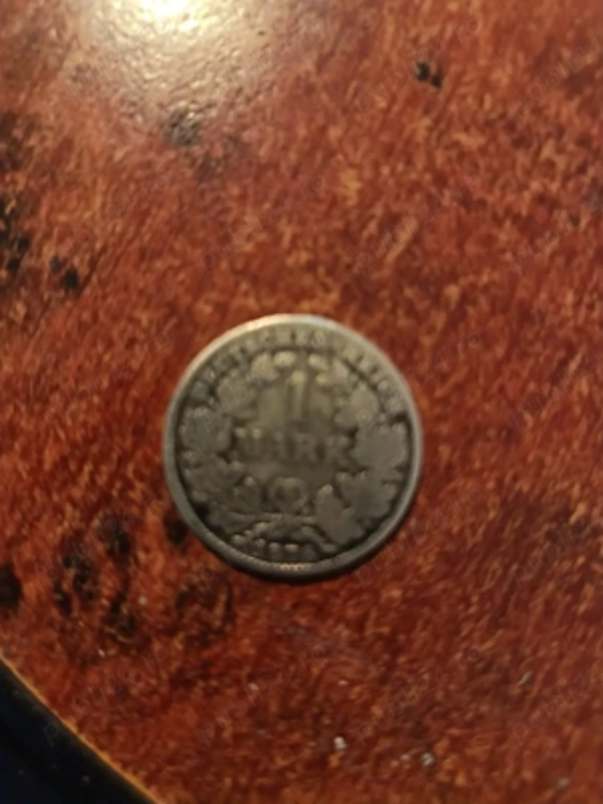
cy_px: 402
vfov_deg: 71.6
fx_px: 557
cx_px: 302
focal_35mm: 24
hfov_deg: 56.8
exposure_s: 1/25.1
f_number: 1.75
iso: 4905
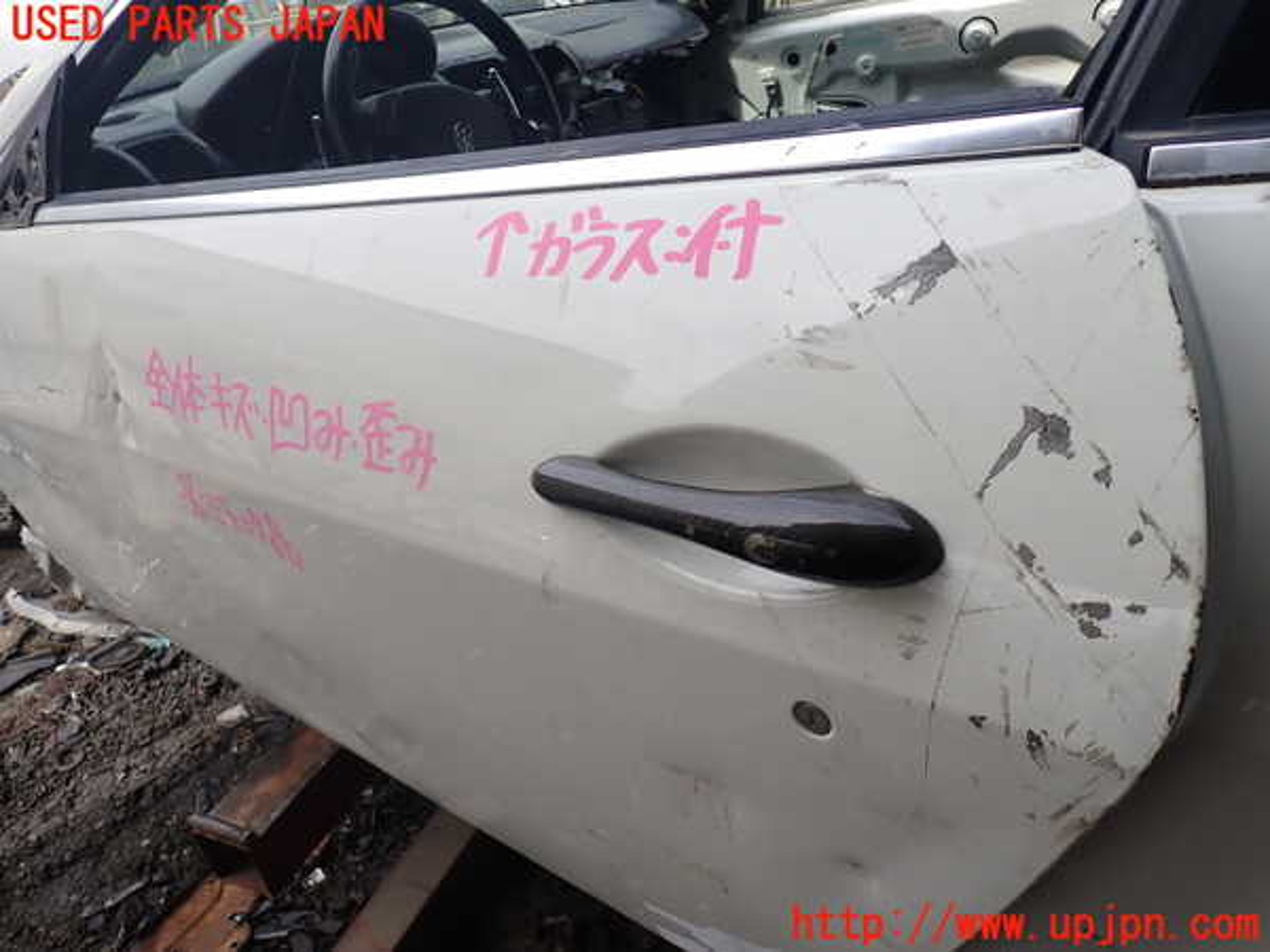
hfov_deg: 69.4
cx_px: 635
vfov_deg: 54.9
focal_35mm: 25
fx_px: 917
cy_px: 476
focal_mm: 4.5
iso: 100
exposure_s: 1/800
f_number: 2.8
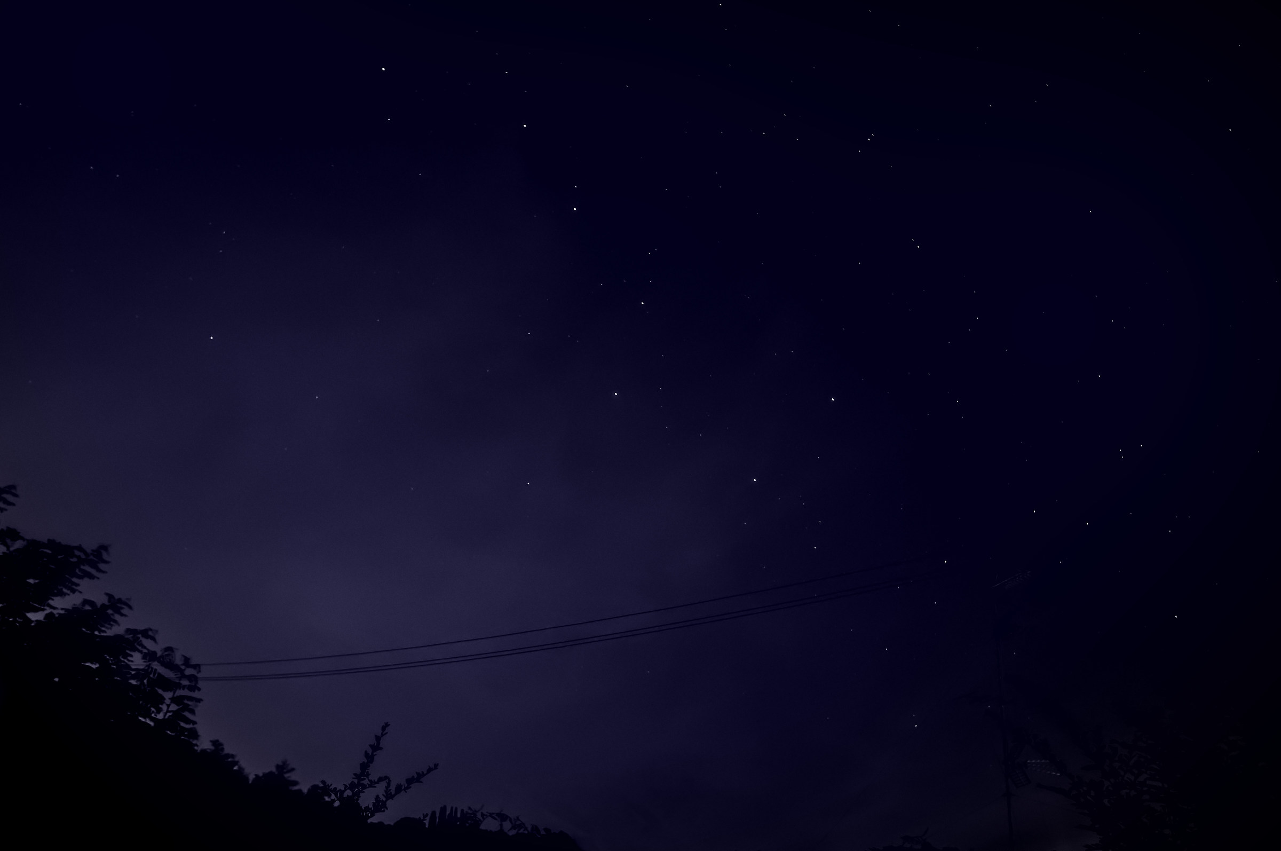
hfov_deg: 62.0
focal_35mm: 30
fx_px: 1066
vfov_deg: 43.5
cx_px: 640
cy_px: 426
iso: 800
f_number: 3.5
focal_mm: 20
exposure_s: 13
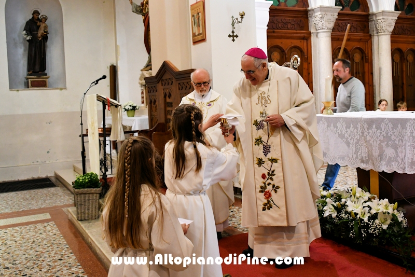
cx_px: 208
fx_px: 346
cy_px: 138
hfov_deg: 61.9
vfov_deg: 43.6
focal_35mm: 30
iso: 1250
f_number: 3.5
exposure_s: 1/125
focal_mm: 20
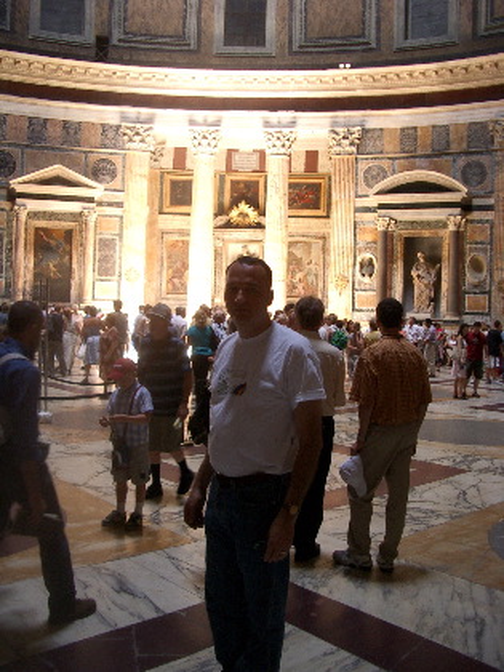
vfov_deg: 52.6
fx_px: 679
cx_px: 252
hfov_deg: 40.7
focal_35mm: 35
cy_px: 336
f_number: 2.6
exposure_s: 1/50
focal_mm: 5.8
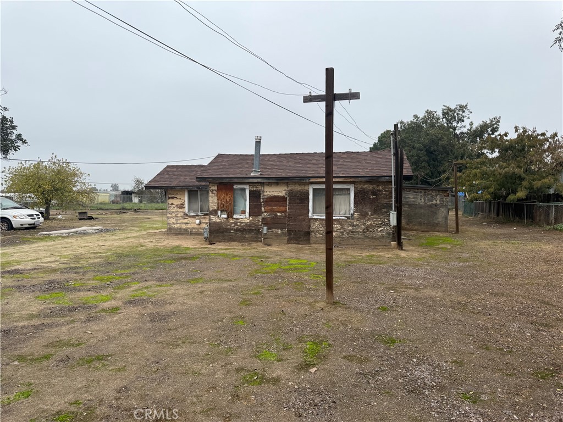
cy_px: 211
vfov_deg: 56.8
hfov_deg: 71.6
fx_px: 390
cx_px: 282
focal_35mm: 24
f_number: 1.78
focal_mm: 6.76
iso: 80
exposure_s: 1/1855
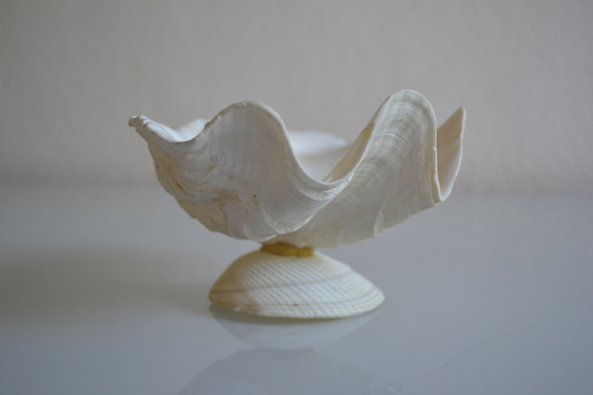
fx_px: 741
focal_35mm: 45
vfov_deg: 29.9
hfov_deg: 43.6
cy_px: 198
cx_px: 296
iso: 400
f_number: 4.5
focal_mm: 30
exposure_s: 1/40
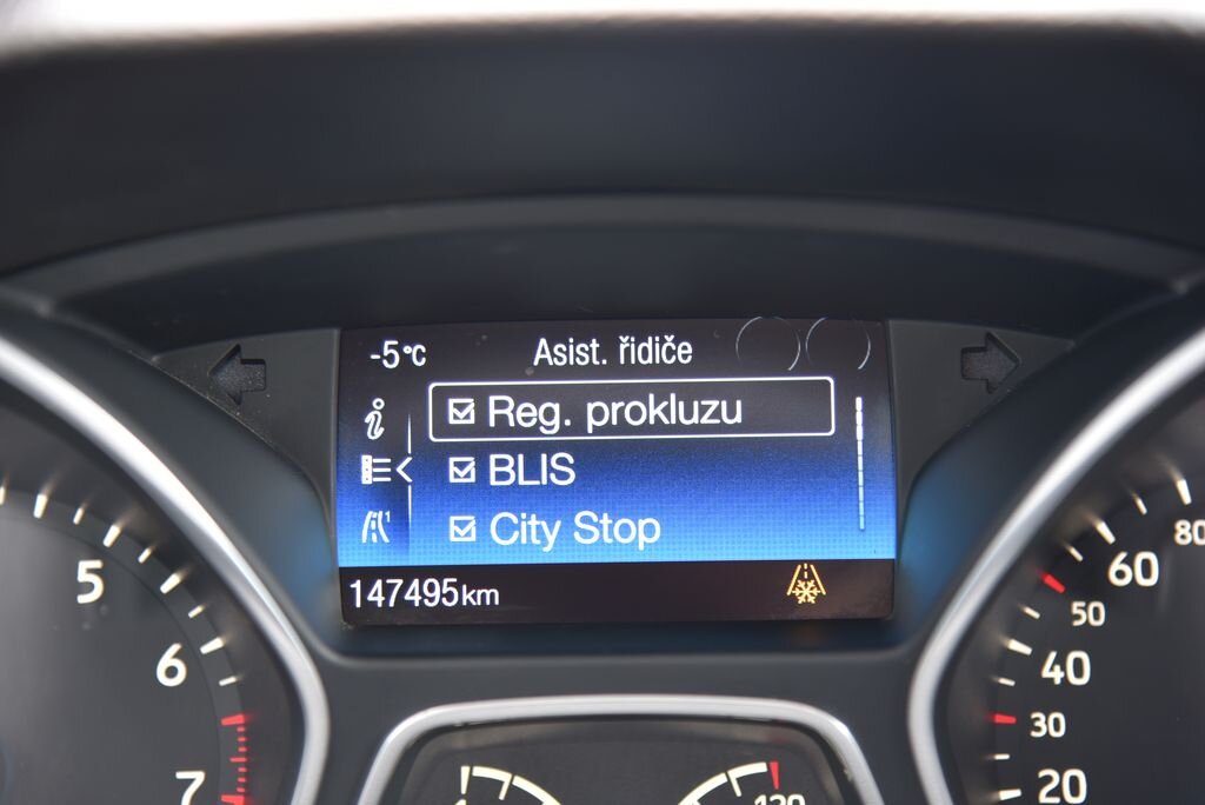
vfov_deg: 11.4
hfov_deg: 17.1
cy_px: 402
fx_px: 4019
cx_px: 602
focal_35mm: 120
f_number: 4
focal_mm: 120
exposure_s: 1/15
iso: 500
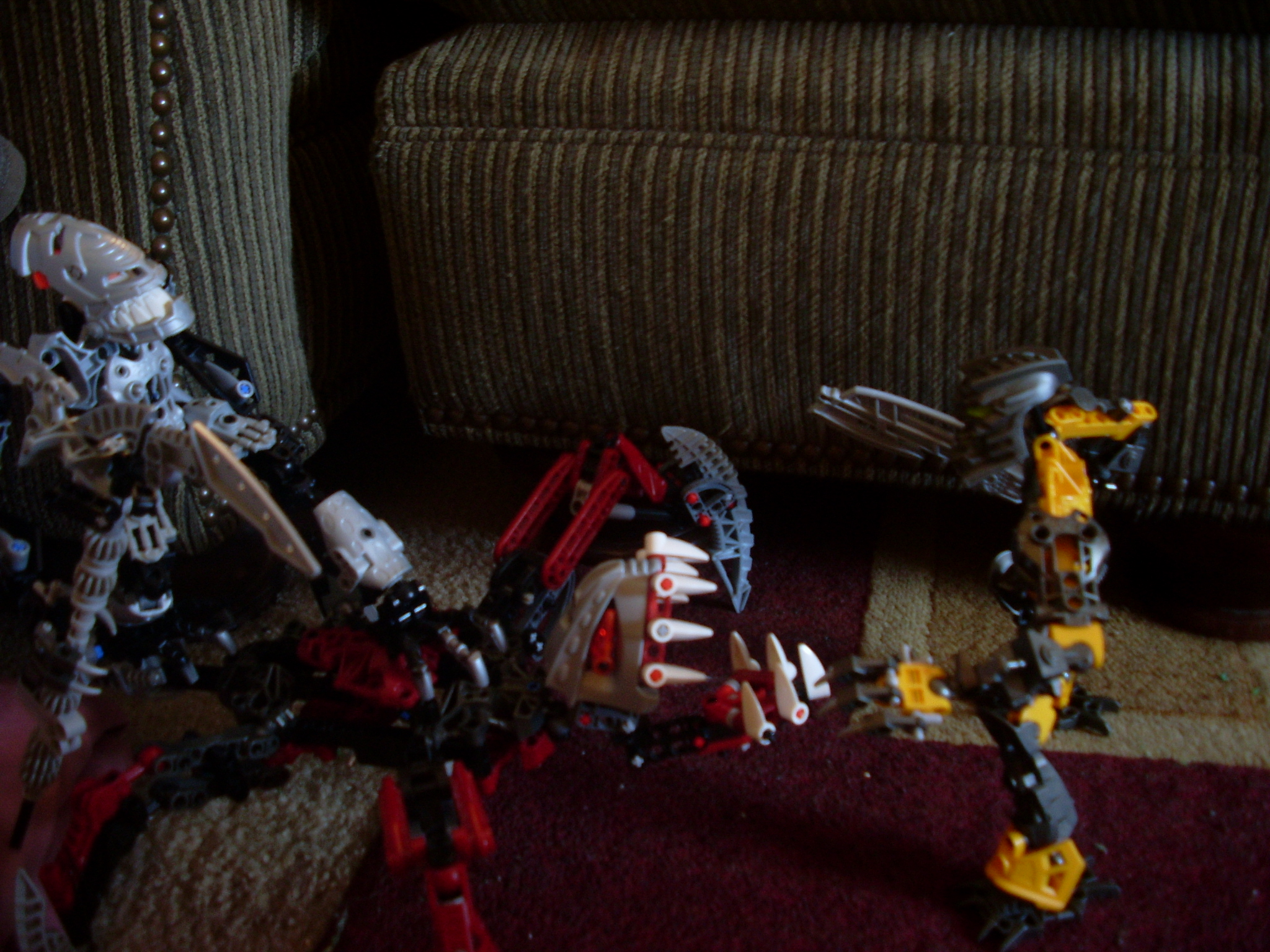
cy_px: 476
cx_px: 635
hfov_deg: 49.0
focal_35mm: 38
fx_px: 1394
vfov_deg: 37.7
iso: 80
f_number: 3
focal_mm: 6.3
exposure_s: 8
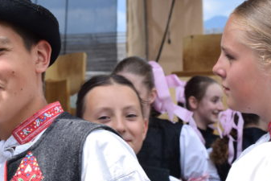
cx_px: 59
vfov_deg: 8.0
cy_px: 155
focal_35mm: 171
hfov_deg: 12.0
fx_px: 1288
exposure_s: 1/100
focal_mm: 50
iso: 100
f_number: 10
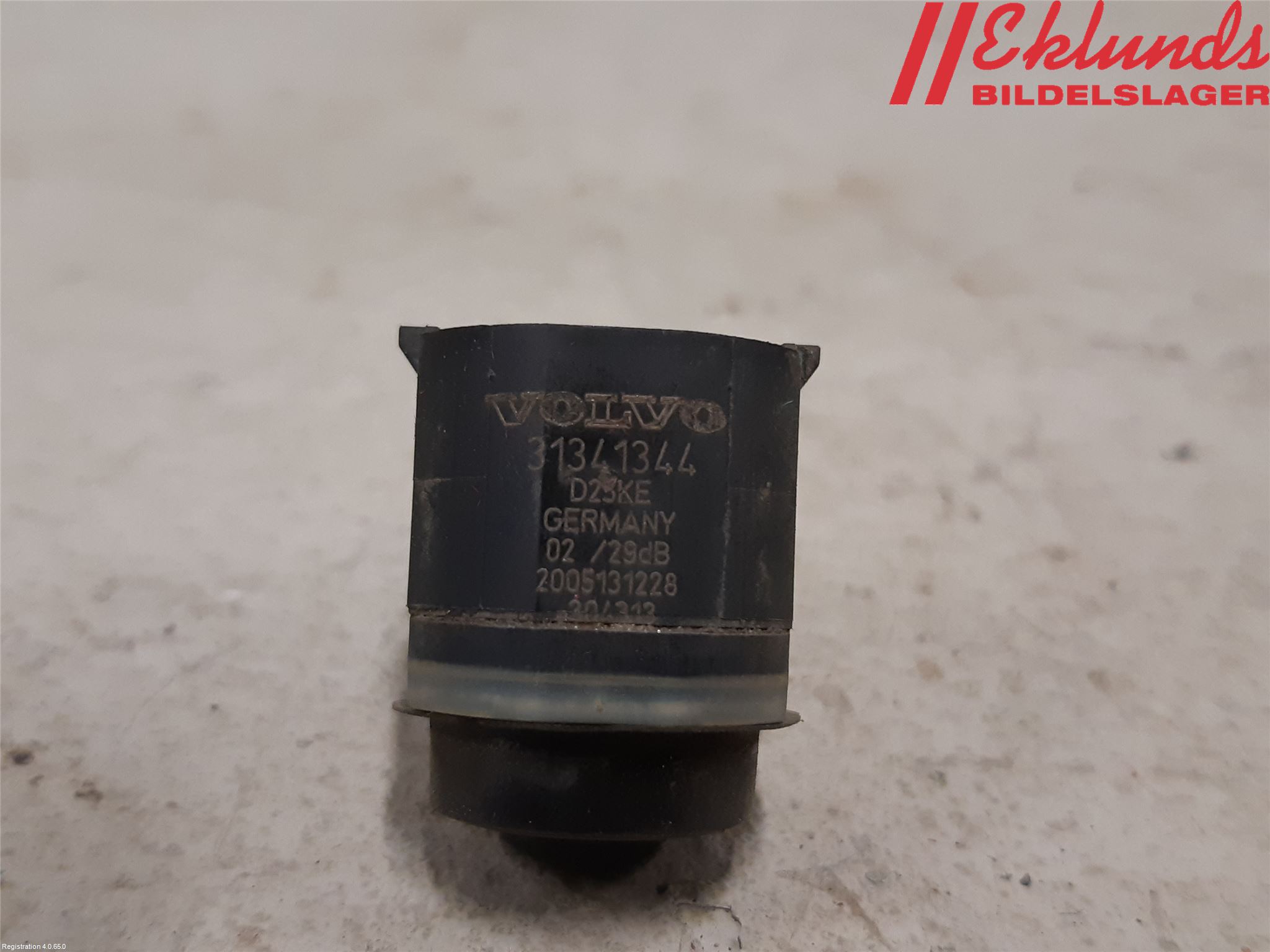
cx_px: 635
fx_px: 954
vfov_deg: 53.1
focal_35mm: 26
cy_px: 476
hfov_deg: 67.3
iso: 200
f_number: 1.7
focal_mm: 3.93
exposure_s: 1/50
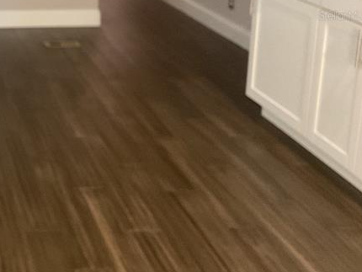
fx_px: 722
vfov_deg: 20.8
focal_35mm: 69
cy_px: 15
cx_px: -61
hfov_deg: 25.5
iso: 250
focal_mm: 3
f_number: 1.8
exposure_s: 1/60
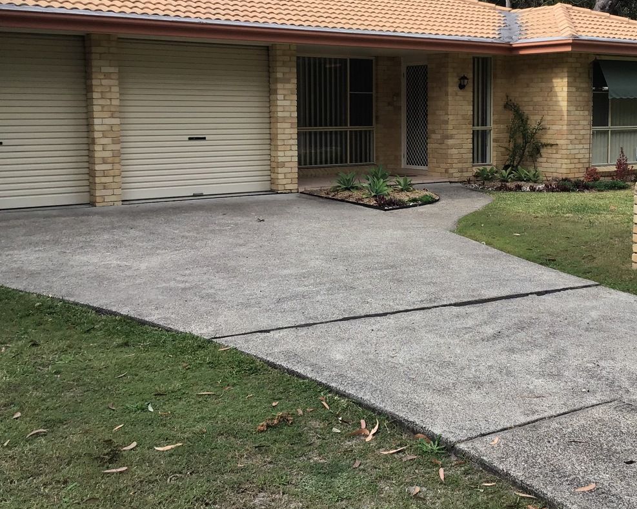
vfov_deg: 32.5
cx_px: 422
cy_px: 176
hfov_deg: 39.9
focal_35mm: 46
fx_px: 867
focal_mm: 3.3
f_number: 2.4
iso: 25
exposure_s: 1/424
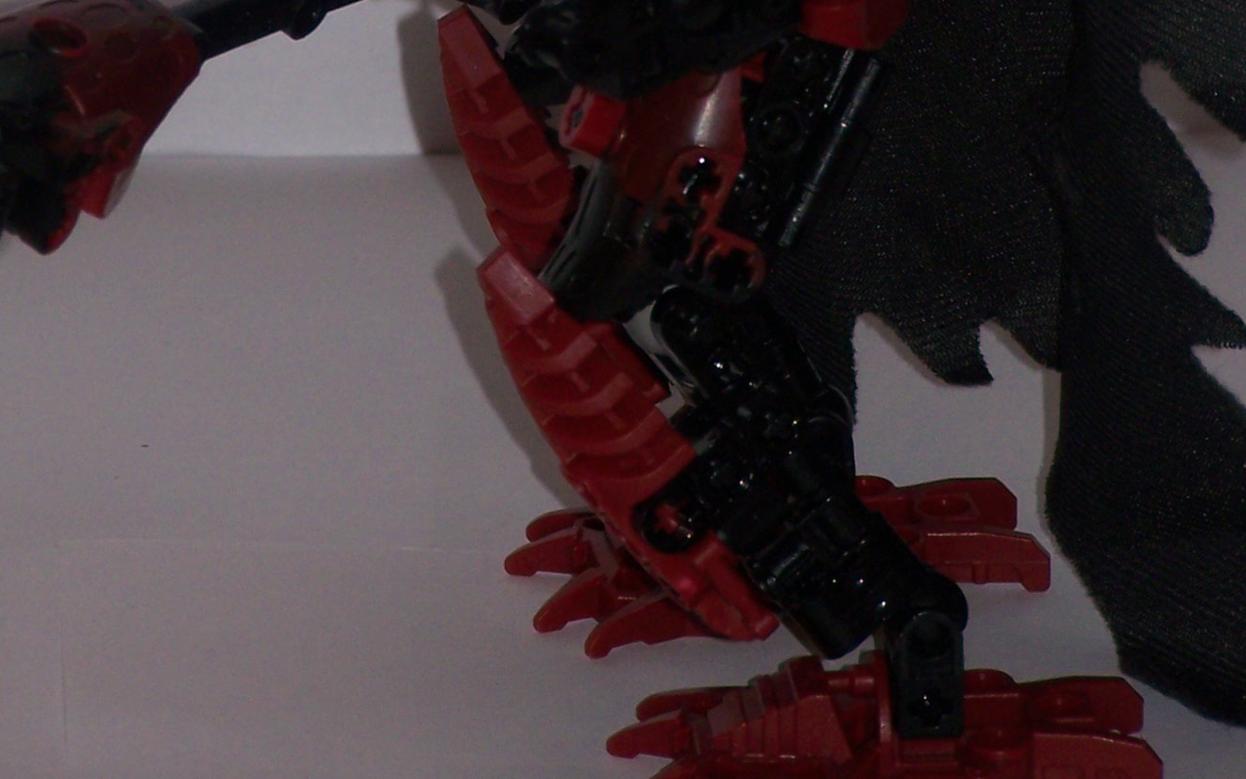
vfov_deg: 3.0
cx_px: 444
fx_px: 14602
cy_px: -218
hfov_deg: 4.9
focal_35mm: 430
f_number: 3.2
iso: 80
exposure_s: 1/125
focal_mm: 31.3
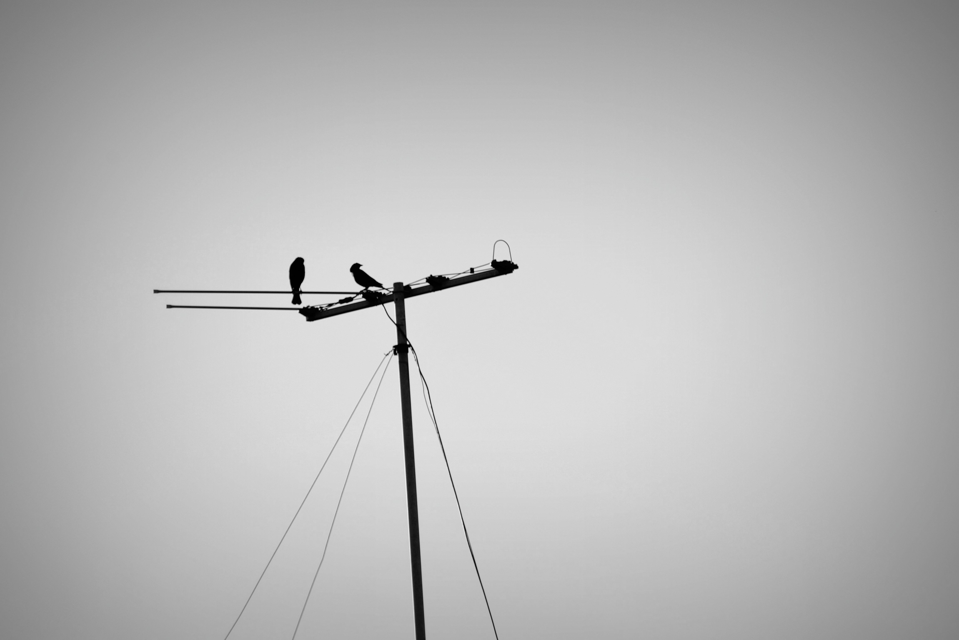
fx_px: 7991
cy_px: 320
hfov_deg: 6.9
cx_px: 480
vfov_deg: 4.6
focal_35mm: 300
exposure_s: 1/100
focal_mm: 200
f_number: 10
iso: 100
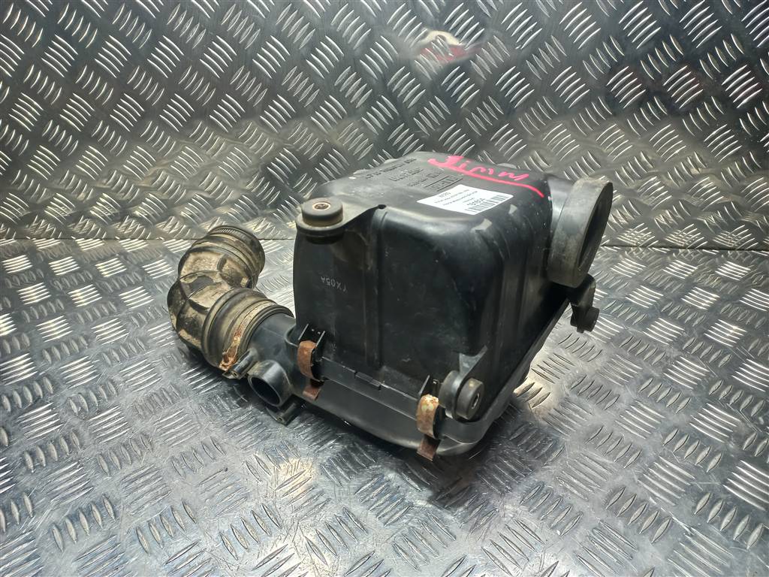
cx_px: 384
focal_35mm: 25
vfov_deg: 54.9
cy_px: 288
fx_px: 555
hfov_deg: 69.4
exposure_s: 1/50
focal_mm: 4.6
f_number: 1.8
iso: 64
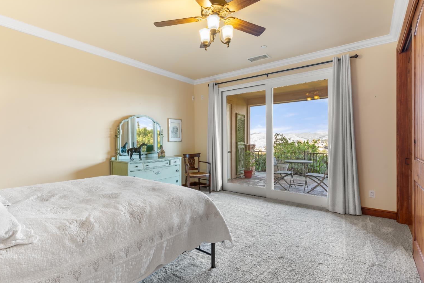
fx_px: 212
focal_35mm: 18
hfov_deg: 90.0
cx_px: 204
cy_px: 142
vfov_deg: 67.4
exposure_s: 1/6
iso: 80
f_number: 8
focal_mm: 17
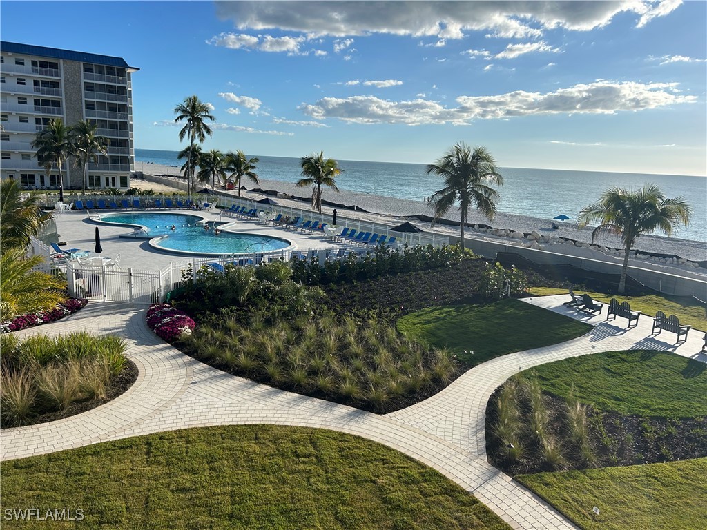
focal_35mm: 26
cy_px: 265
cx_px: 354
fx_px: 531
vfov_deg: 53.1
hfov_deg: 67.3
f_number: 1.5
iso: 50
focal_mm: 5.7
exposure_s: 1/6579
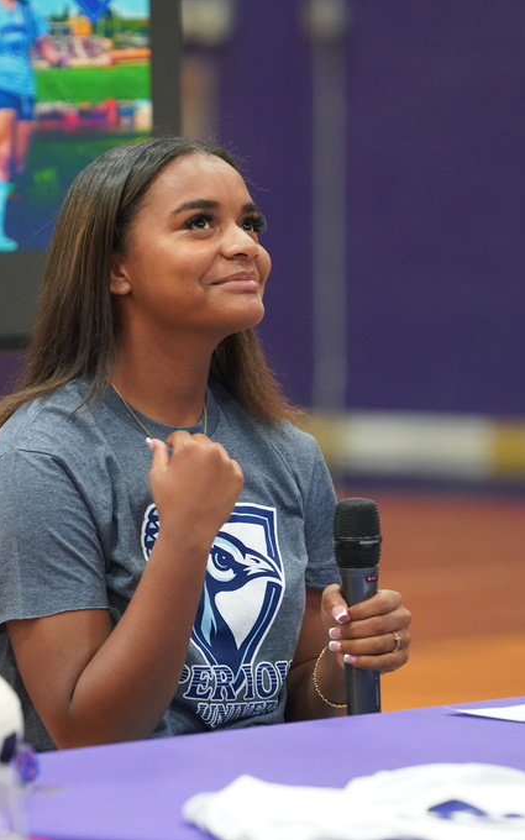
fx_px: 6959
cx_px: 135
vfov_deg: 6.9
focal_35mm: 304
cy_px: 419
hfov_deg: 4.3
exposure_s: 1/200
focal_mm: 198
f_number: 4
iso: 6400
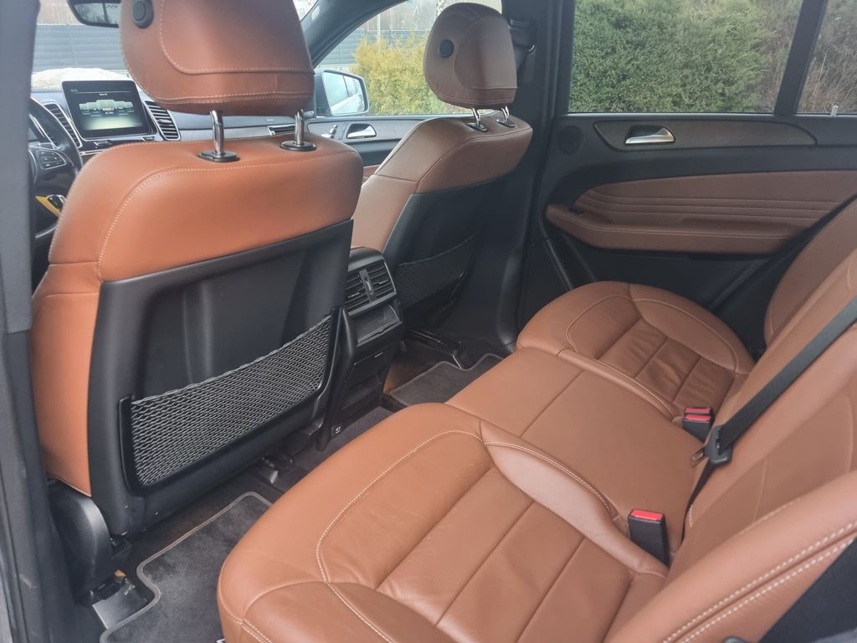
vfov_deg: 53.1
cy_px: 322
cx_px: 428
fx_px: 644
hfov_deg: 67.3
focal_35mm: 26
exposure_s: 1/50
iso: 400
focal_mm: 5.4
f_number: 1.8
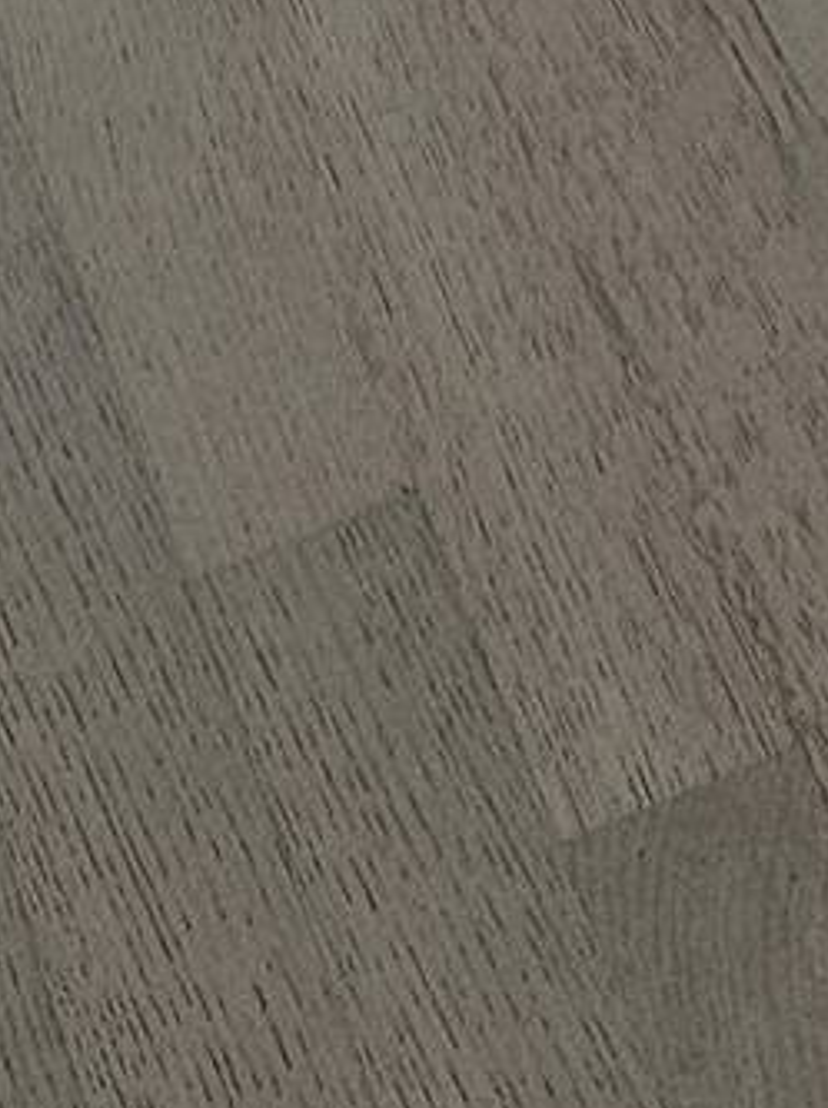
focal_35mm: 177
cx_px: 545
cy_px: -2732
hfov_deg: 8.4
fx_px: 5656
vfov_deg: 8.4
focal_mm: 5.4
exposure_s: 1/100
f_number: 1.8
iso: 40
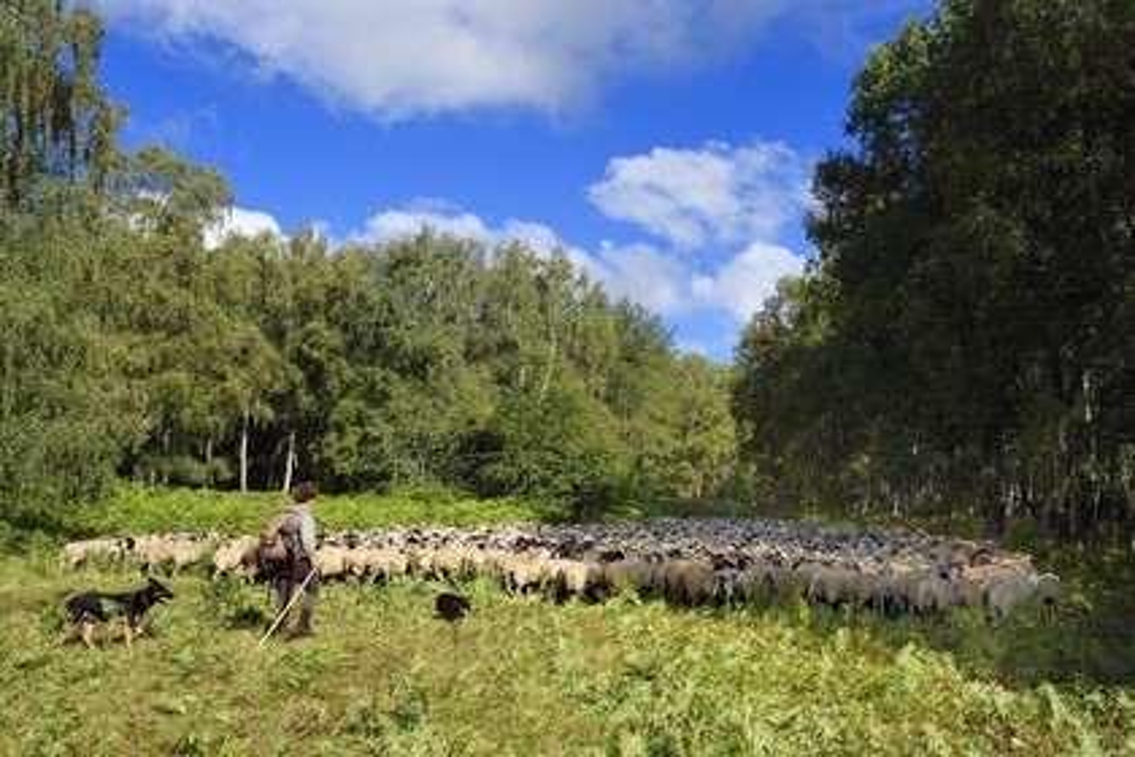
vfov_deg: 35.1
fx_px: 1198
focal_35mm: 38
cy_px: 378
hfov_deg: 50.7
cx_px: 568
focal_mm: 38
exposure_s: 1/800
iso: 400
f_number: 9
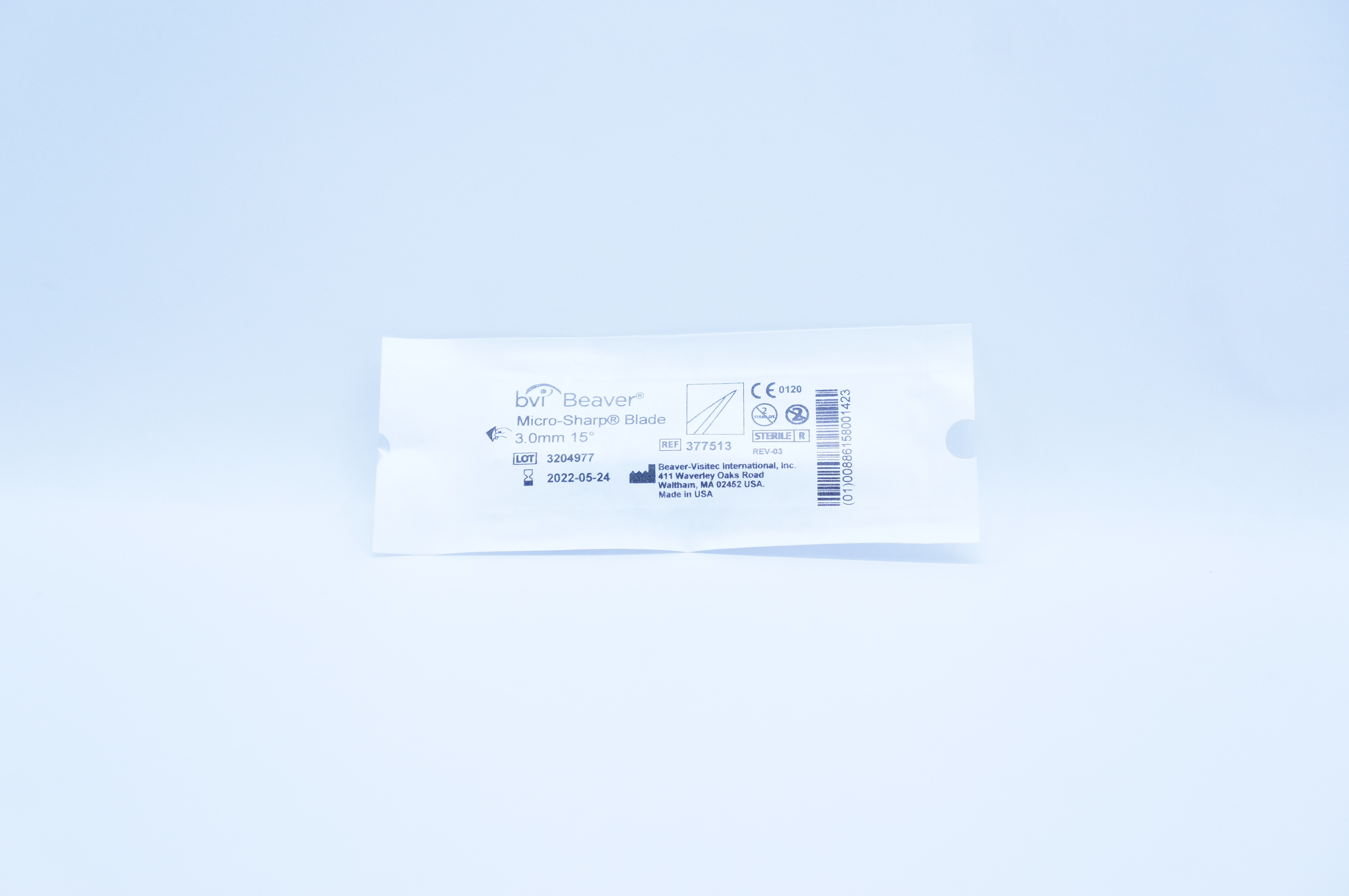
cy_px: 448
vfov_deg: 20.6
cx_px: 674
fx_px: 2470
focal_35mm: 66
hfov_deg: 30.5
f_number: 5
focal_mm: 44
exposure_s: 1/200
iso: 800
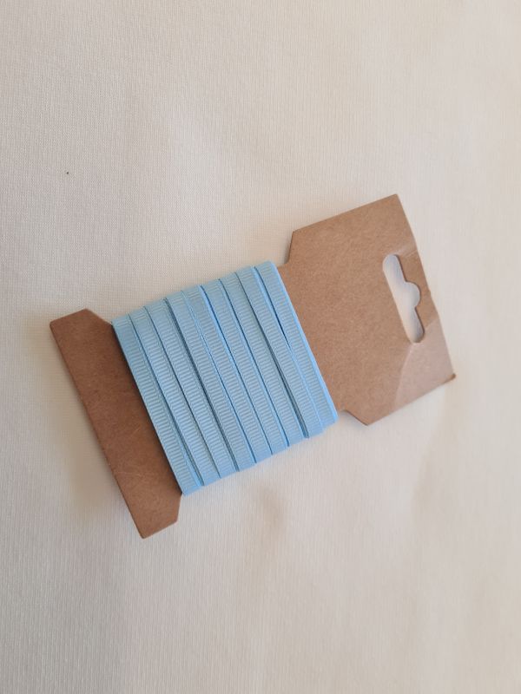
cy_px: 347
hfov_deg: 53.1
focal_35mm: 26
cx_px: 260
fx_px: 522
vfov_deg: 67.3
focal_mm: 5.4
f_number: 1.8
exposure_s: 1/100
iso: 80
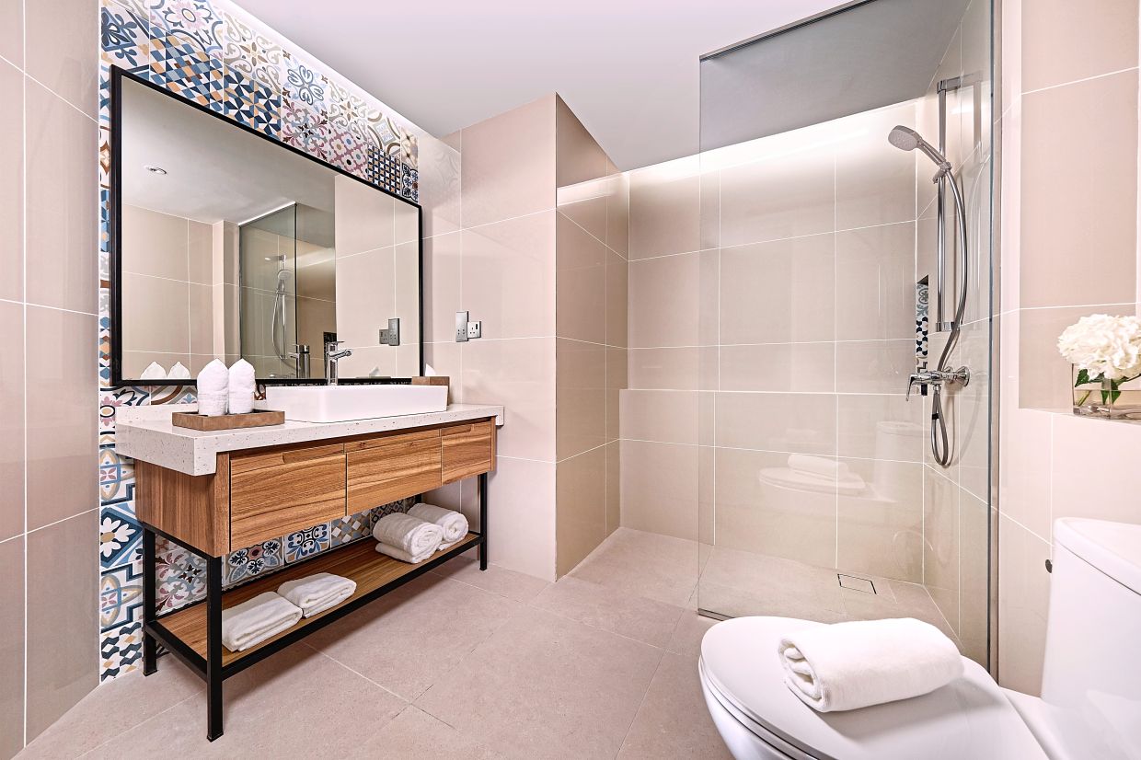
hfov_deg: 112.6
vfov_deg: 90.0
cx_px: 570
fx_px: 380
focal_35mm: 12
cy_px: 380
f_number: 5.6
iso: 400
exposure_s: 1/8
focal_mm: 8
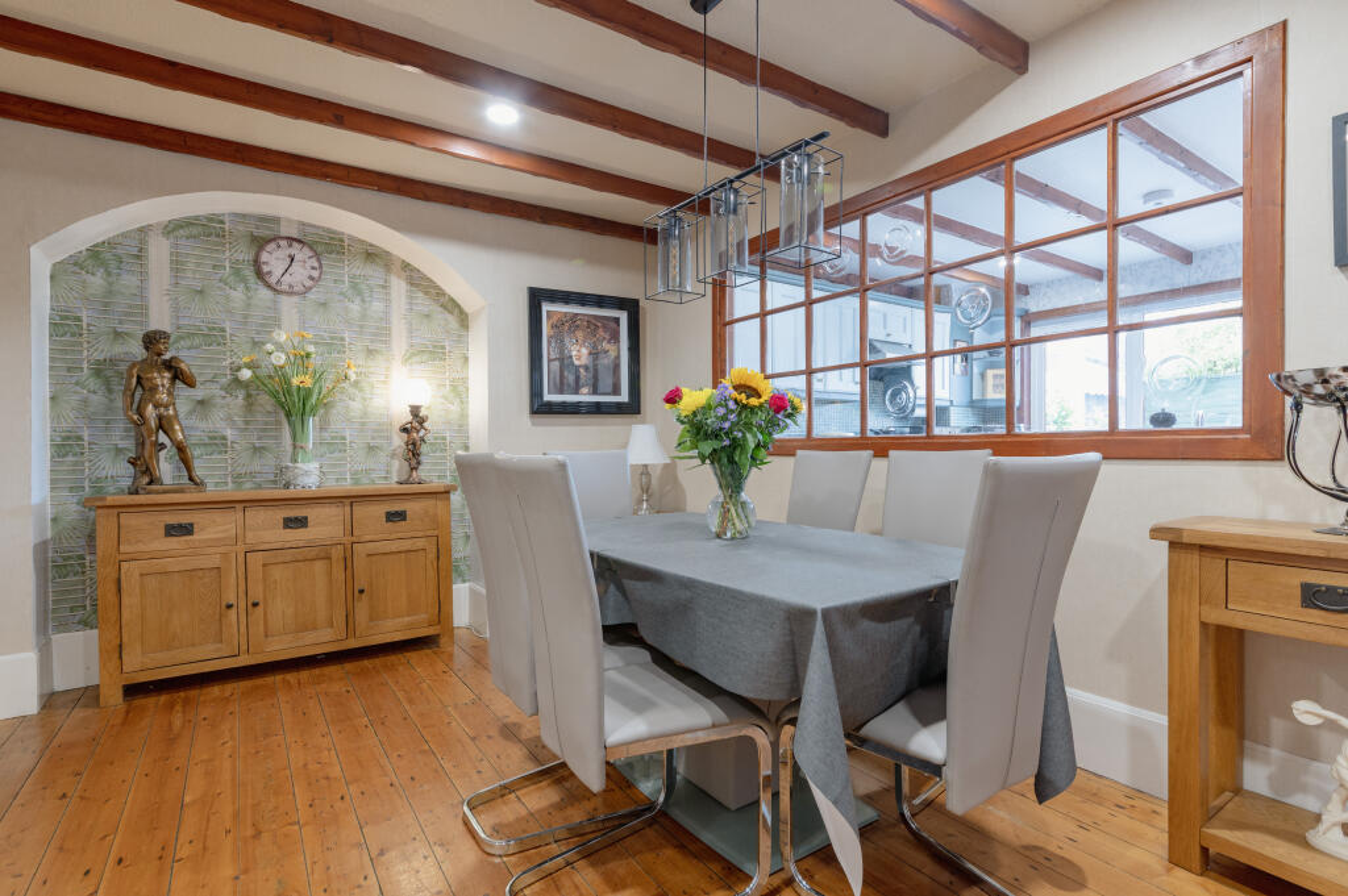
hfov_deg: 93.3
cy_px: 448
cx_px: 674
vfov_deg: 70.3
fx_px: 636
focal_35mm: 17
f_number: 8
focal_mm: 17
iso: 400
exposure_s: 1/8
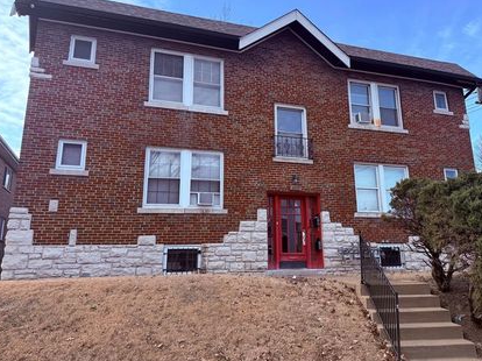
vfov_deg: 48.1
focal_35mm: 29
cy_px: 160
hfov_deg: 61.4
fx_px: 404
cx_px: 276
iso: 100
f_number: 1.78
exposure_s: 1/1689
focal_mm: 6.76
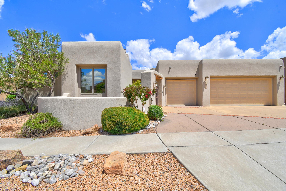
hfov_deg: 100.4
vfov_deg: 77.3
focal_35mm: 15
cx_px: 143
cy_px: 96
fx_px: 119
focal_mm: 10
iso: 100
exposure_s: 1/250
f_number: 11
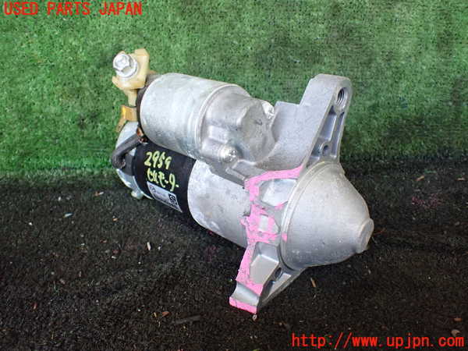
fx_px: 406
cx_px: 234
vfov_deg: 46.8
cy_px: 176
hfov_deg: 60.0
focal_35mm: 30
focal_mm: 5.4
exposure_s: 1/125
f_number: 2.3
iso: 500
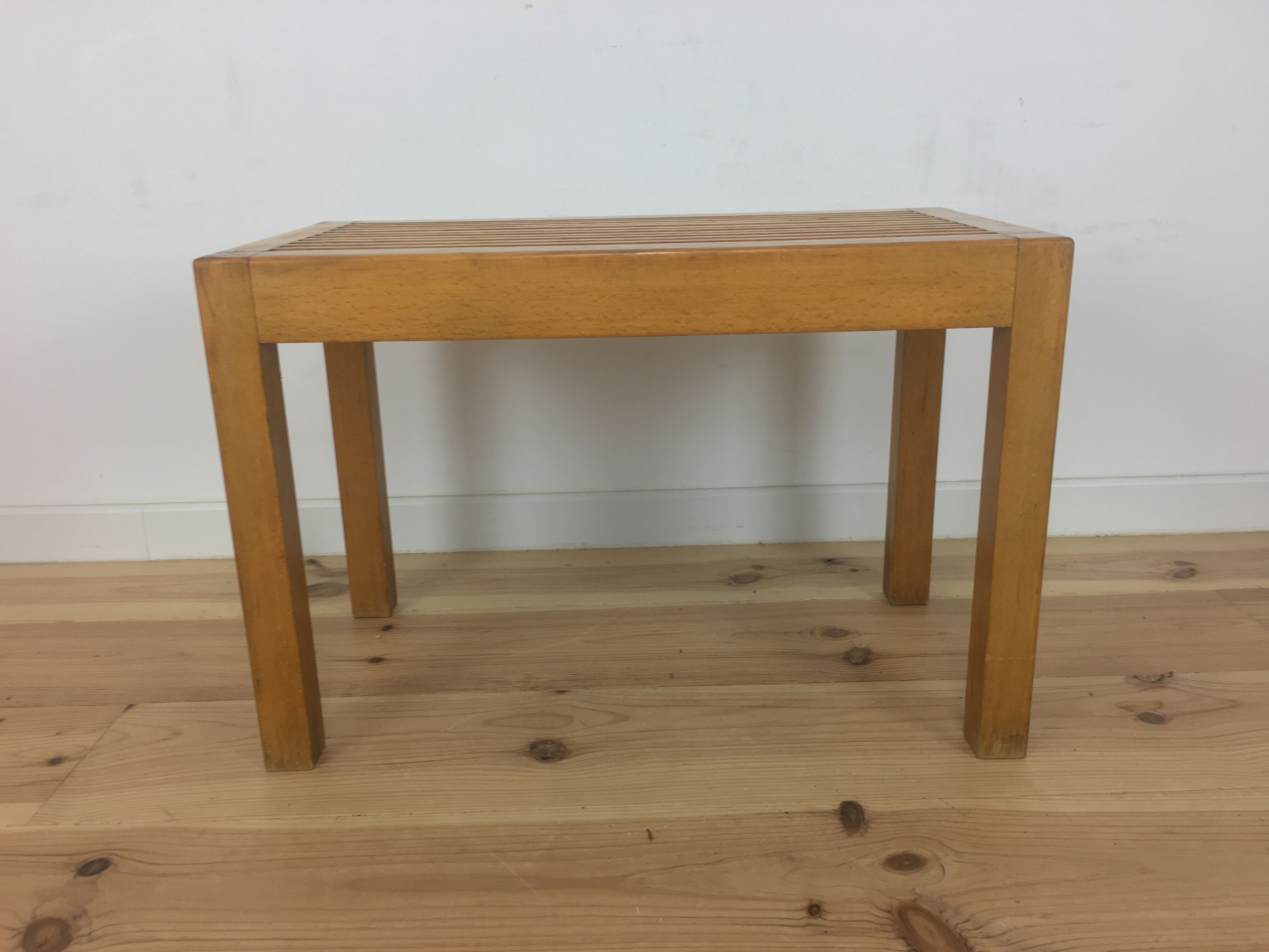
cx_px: 634
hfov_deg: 61.7
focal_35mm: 29
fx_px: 1063
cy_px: 476
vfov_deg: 48.2
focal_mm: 4.15
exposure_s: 1/33
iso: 32
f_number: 2.2
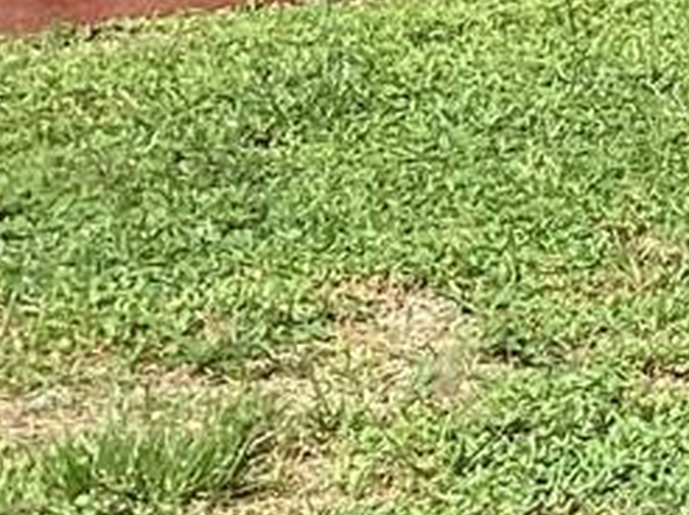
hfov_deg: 8.6
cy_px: -118
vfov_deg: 7.3
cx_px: 1888
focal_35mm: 202
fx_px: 4017
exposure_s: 1/916
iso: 25
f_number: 2.4
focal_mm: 3.3
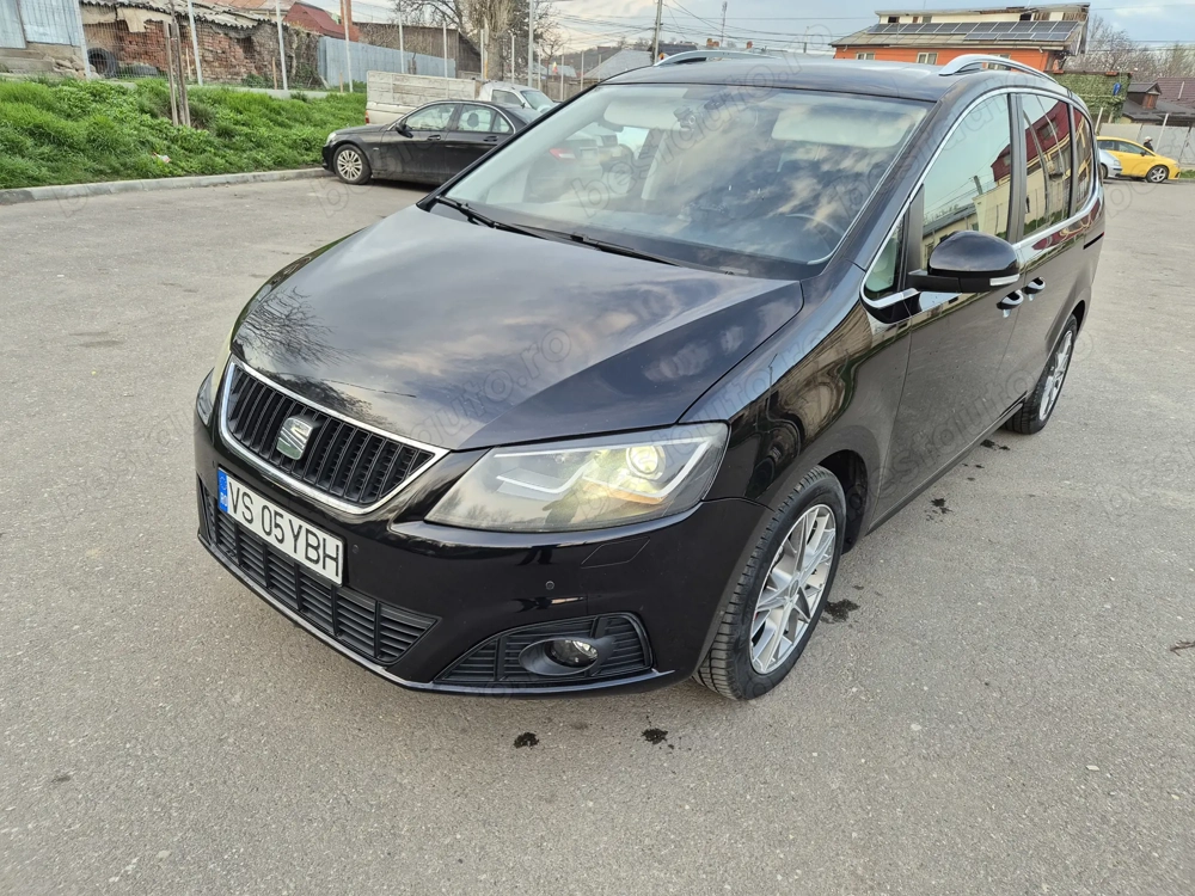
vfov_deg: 58.9
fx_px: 794
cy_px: 448
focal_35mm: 23
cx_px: 598
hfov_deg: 73.9
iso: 125
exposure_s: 1/180
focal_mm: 5.4
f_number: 1.8
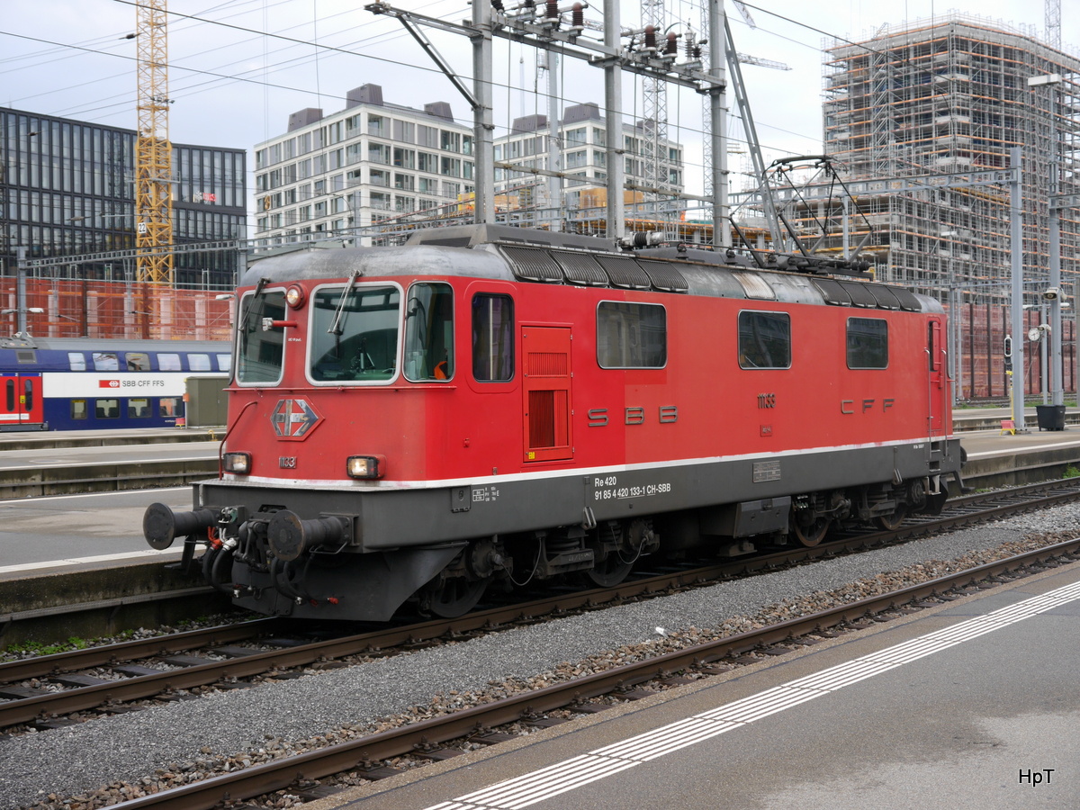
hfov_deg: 38.2
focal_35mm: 50
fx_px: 1560
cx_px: 540
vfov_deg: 29.1
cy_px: 405
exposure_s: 1/100
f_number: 5
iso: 160
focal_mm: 25
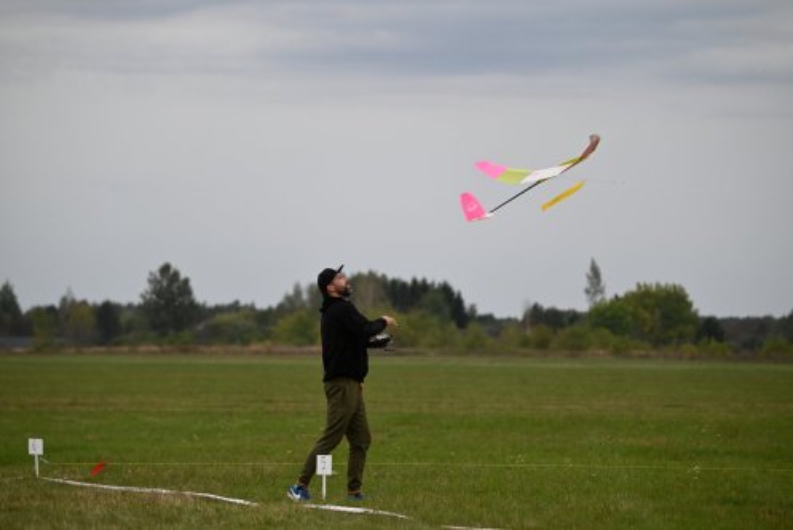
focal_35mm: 230
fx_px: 5069
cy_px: 265
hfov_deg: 8.9
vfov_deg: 6.0
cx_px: 396
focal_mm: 230
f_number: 5.6
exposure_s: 1/500
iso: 640
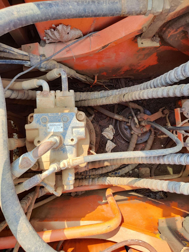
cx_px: 94
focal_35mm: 24
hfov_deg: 56.8
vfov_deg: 71.6
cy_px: 126
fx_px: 175
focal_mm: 5.59
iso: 50
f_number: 1.88
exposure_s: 1/714
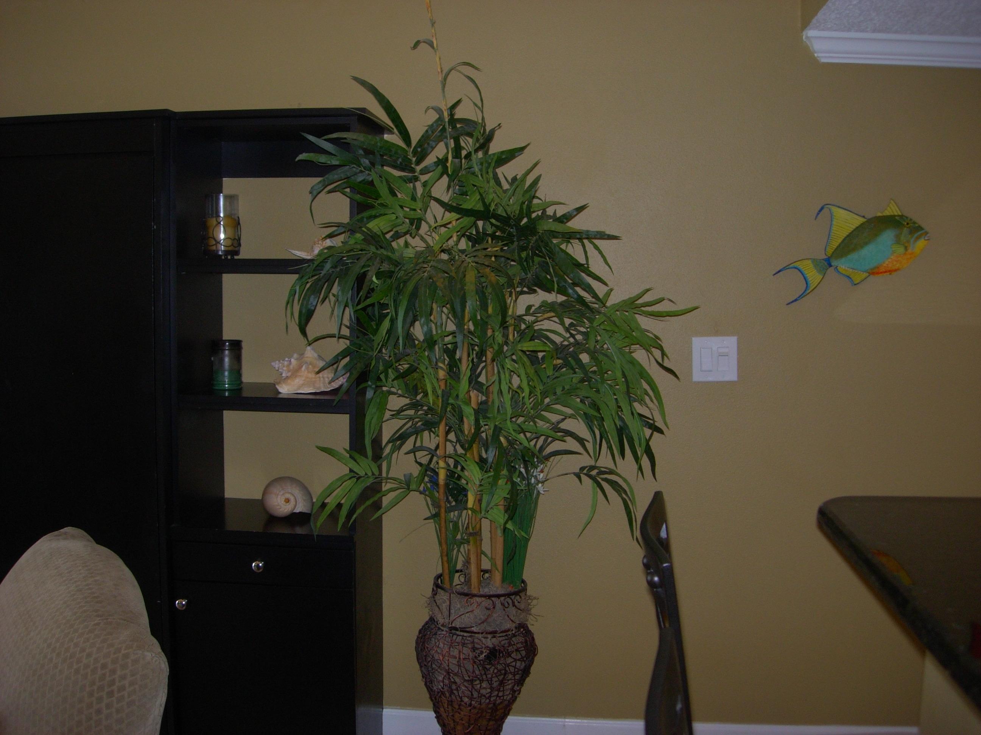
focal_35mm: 38
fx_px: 1077
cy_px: 368
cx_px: 490
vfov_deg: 37.7
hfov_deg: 49.0
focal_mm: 7.8
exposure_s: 1/64
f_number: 2.8
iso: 79
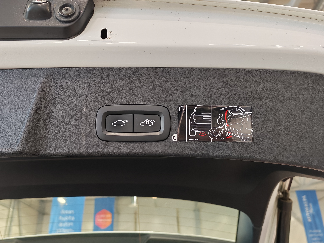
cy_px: 122
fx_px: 309
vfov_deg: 42.9
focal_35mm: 33
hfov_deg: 55.4
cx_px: 162
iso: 640
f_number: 1.9
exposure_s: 1/100
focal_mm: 6.12
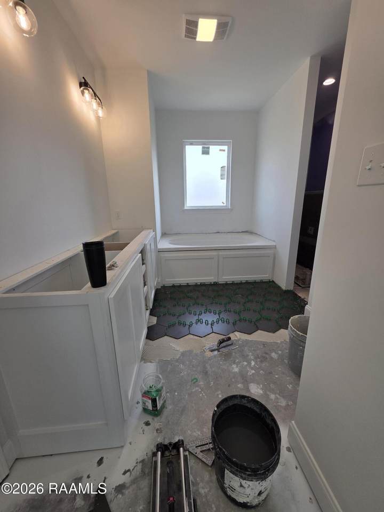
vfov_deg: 106.2
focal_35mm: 13
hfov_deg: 89.9
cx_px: 192
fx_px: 192
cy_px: 256
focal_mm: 2.2
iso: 40
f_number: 1.9
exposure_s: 1/245
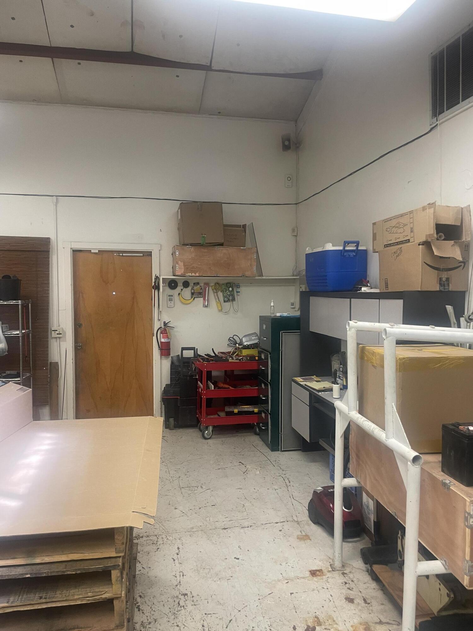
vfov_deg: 67.3
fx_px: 474
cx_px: 236
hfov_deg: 53.1
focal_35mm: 26
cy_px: 316
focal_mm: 4.2
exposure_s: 1/60
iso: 125
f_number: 1.6
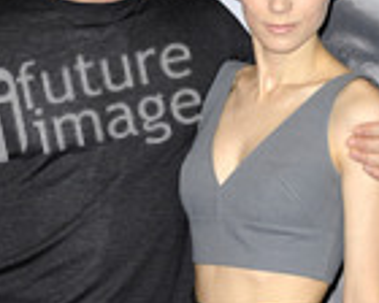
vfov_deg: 5.9
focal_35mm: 263
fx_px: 2950
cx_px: 141
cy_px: 243
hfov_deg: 7.3
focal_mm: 98
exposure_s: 1/160
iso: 800
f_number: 5.6
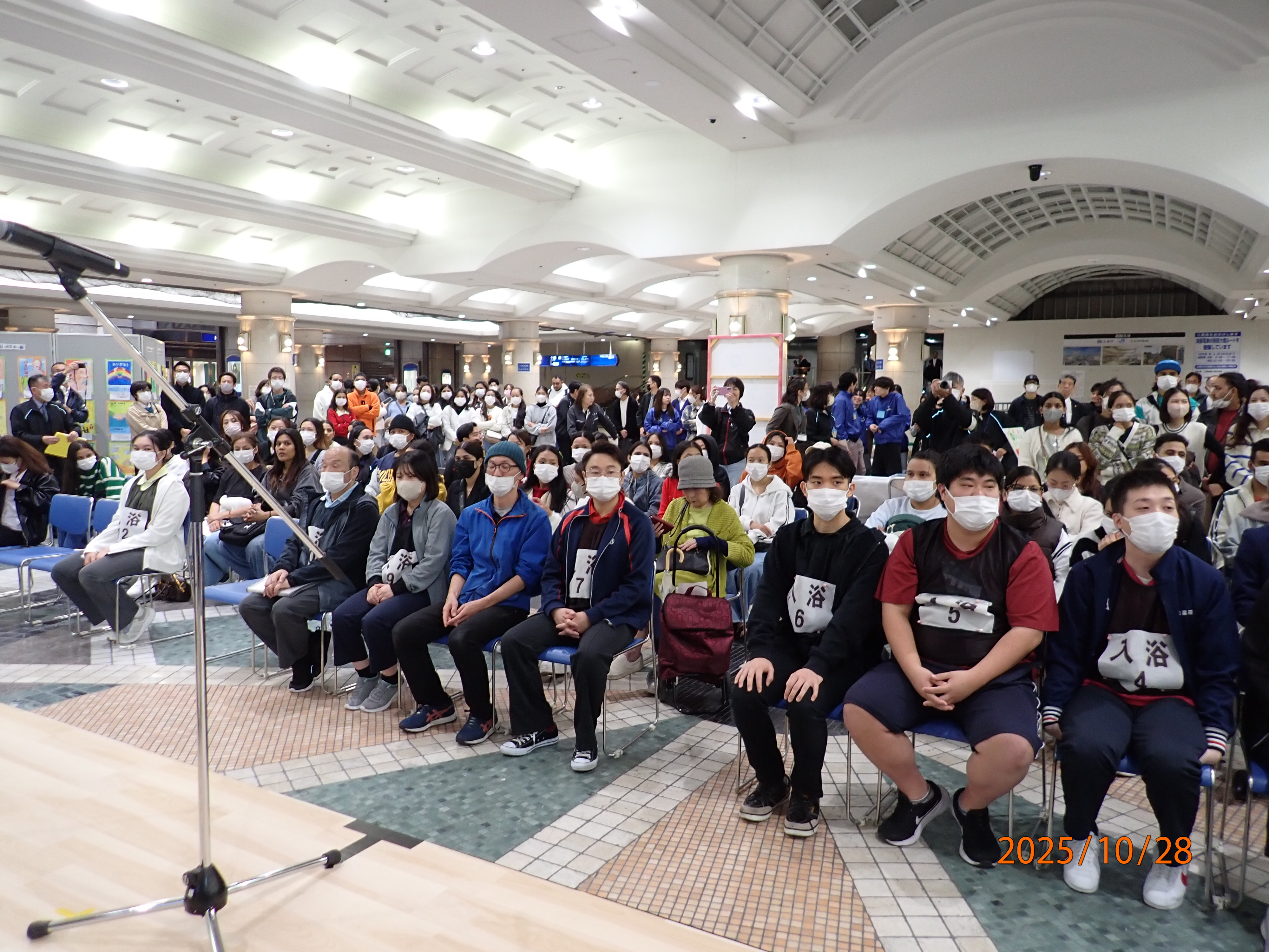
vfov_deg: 54.9
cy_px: 476
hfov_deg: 69.4
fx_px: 916
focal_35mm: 25
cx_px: 634
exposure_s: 1/80
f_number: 2
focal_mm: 4.5
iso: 200
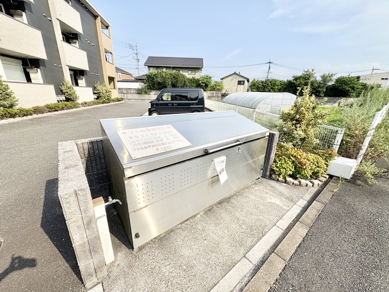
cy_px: 146
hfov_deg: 102.1
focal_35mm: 14
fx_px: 157
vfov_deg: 85.7
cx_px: 194
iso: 50
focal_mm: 2.22
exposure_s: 1/2584
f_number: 2.2
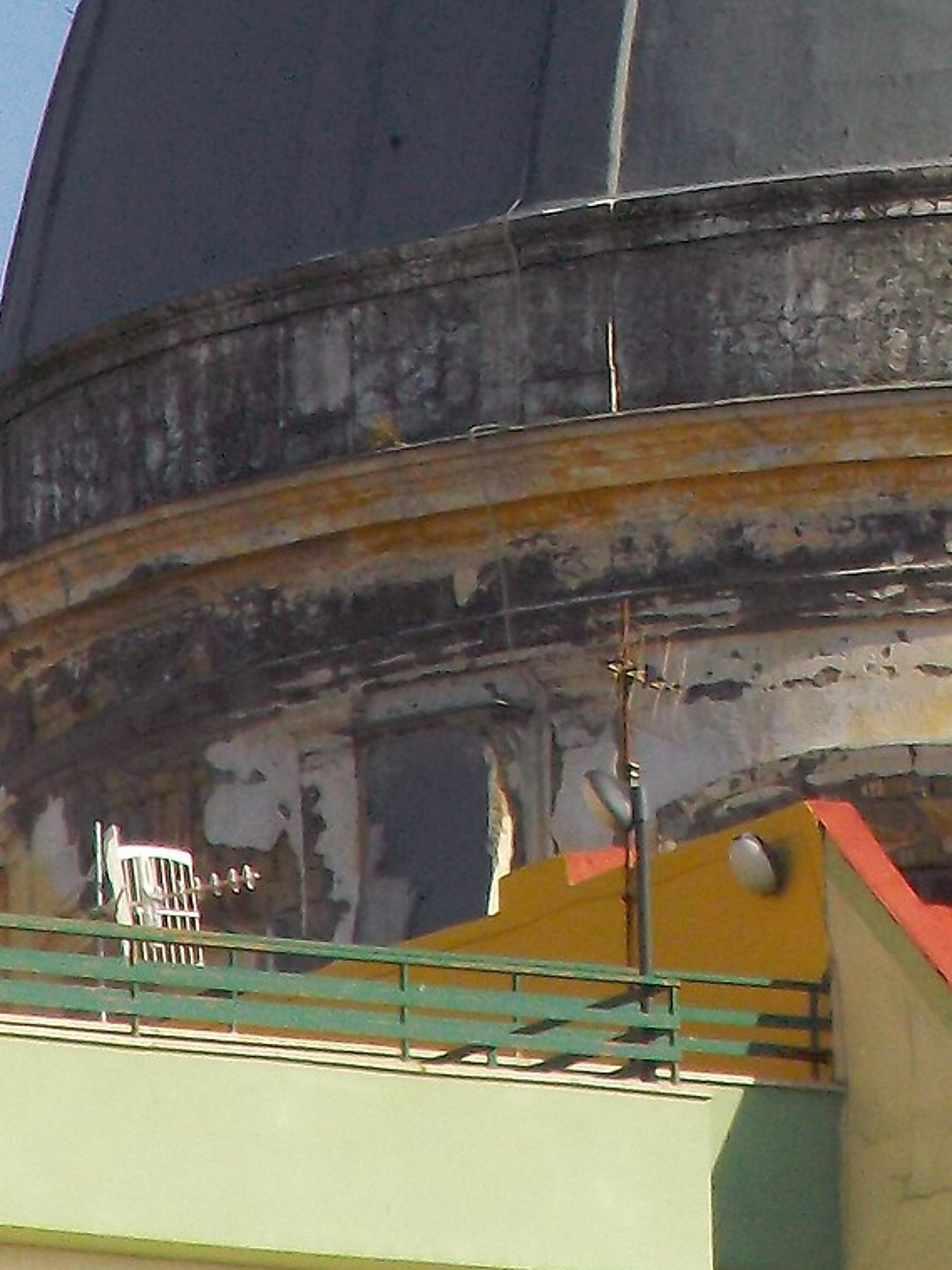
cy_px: -328
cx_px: 1201
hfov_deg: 1.6
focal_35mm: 942
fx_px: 34552
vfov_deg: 2.1
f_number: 12.4
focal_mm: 53.1
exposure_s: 1/250
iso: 200
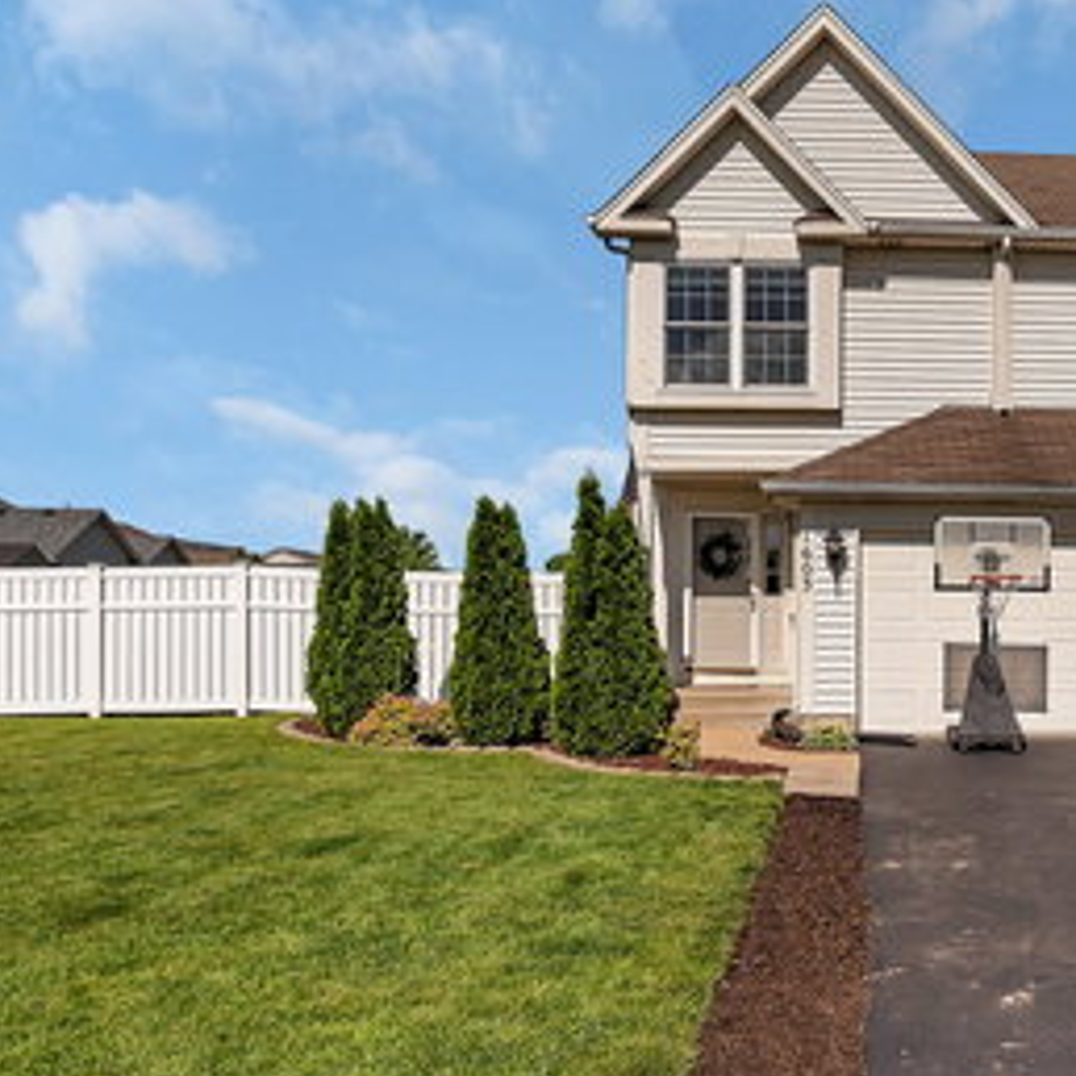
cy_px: 488
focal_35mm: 30
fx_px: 1055
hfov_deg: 50.0
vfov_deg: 54.0
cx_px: 899
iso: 1250
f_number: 8
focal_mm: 19
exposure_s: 1/6400
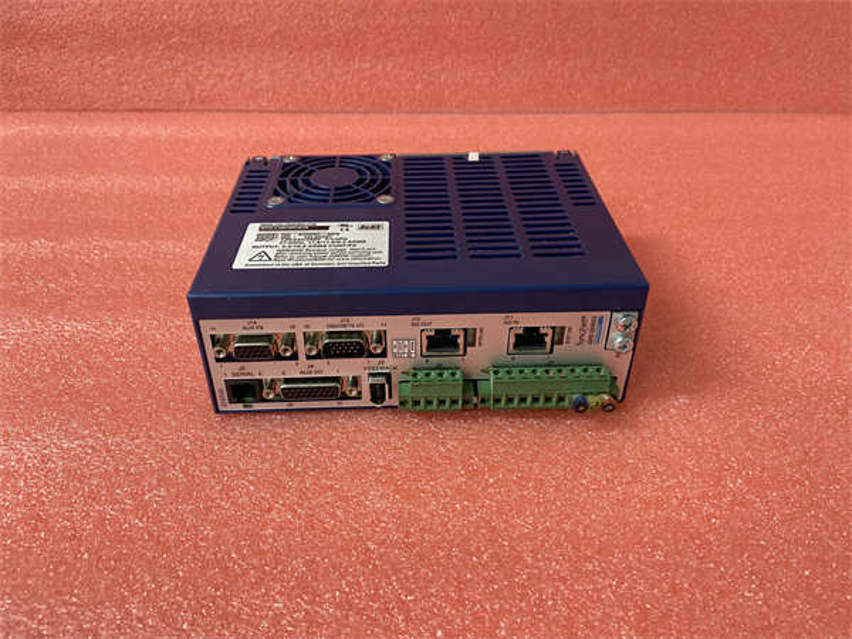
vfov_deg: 53.1
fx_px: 640
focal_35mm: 26
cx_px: 426
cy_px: 320
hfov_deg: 67.3
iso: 250
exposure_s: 1/50
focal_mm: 4.25
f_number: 1.8
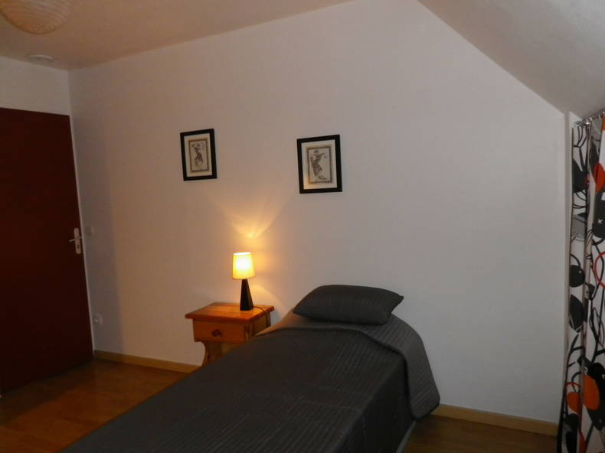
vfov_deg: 54.9
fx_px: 437
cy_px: 226
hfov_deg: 69.4
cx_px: 302
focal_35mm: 25
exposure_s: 1/50
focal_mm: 4.5
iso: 400
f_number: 3.5
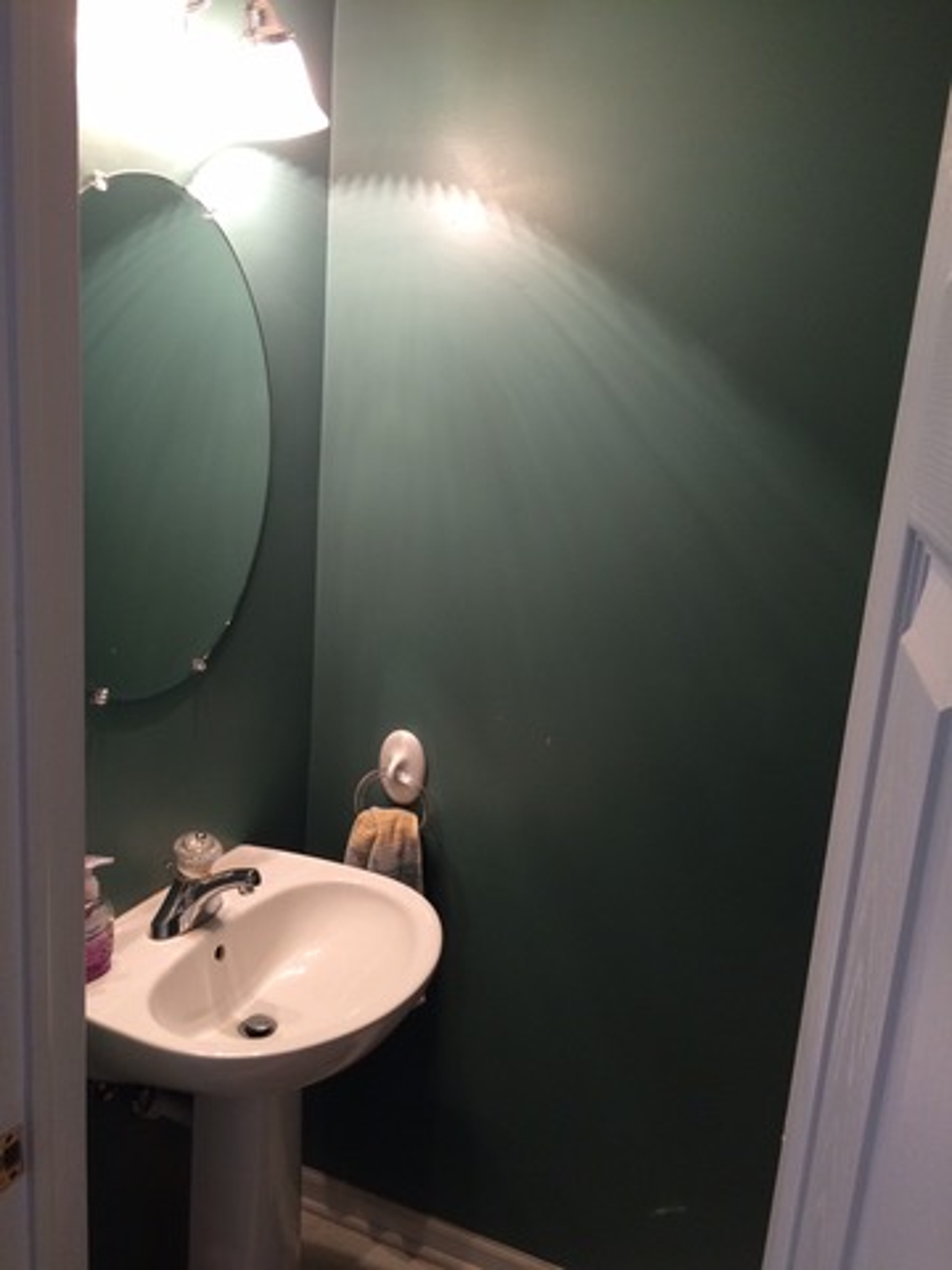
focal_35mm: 29
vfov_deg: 61.7
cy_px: 635
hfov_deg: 48.2
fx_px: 1063
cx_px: 476
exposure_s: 1/30
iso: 125
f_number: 2.2
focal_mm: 4.15
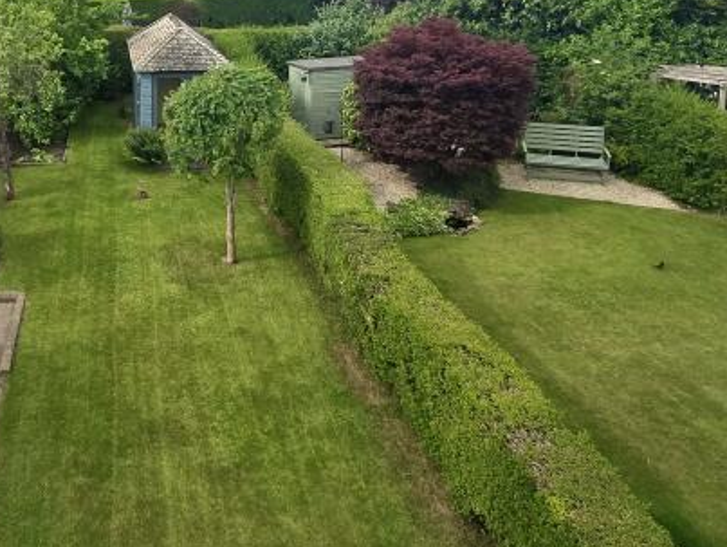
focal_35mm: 33
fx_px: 694
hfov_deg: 50.1
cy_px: 34
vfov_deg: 39.3
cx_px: 94
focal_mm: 2.2
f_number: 2.2
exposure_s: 1/820
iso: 50
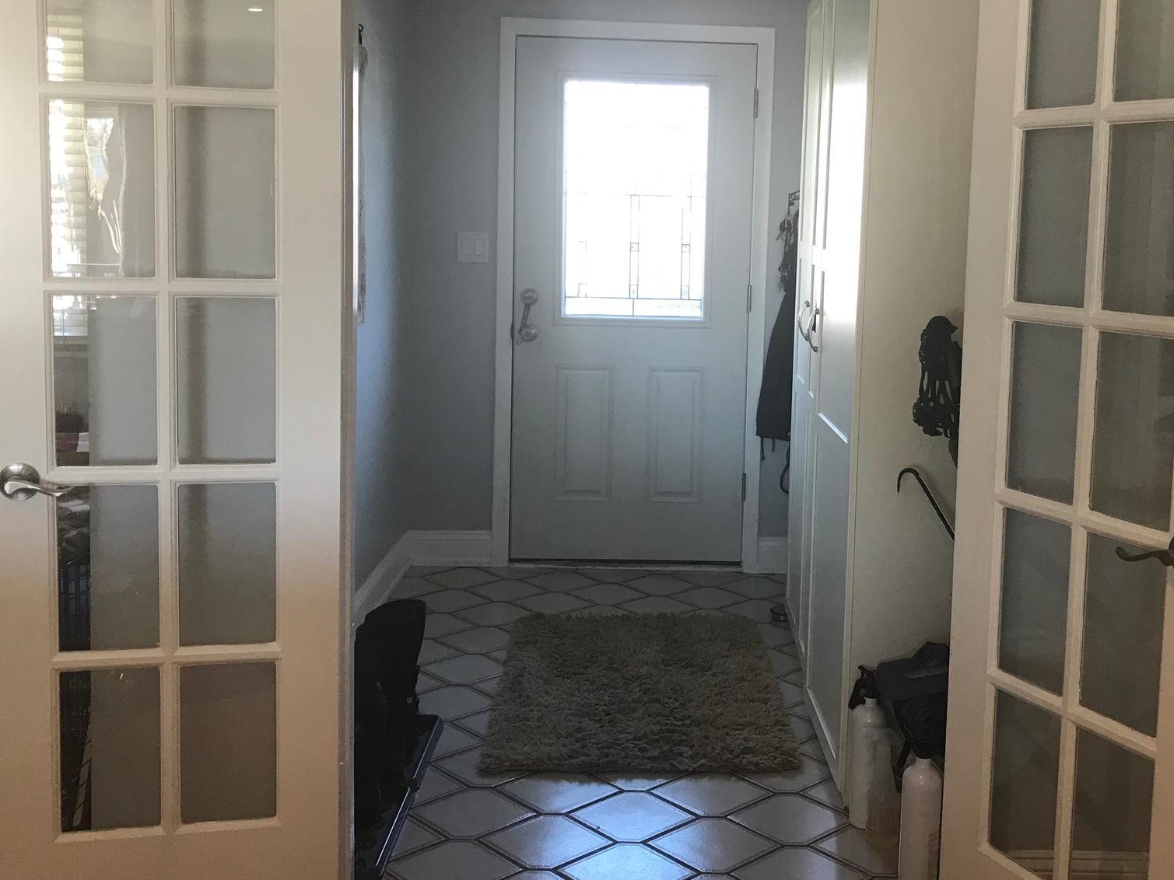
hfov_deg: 48.7
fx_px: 1289
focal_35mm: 38
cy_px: 353
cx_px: 705
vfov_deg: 37.6
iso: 40
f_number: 1.8
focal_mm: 3.99
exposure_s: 1/24
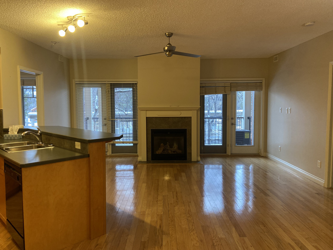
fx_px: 250
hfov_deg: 67.3
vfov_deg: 53.1
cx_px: 166
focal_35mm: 26
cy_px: 125
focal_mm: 4.25
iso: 200
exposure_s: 1/60
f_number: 1.8
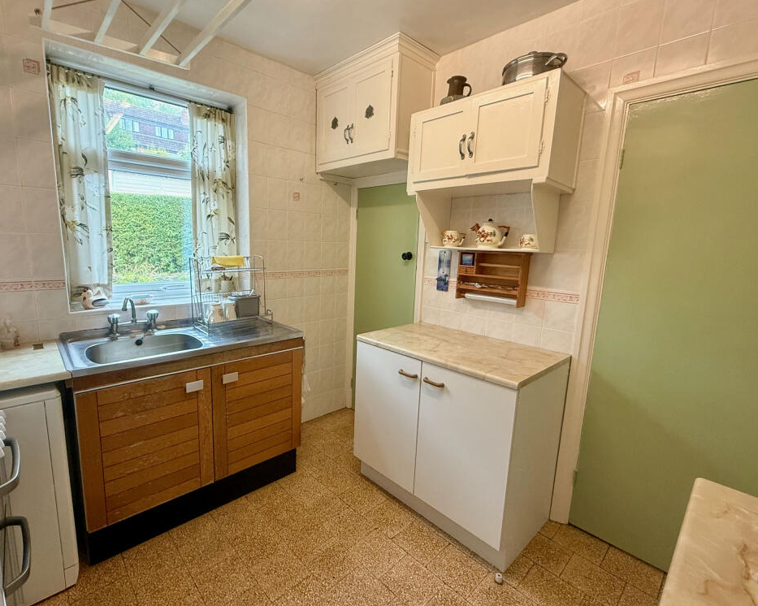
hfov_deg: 96.6
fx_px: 336
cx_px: 346
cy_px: 304
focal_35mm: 15
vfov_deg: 84.0
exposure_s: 1/100
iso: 200
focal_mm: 2.22
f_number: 2.2
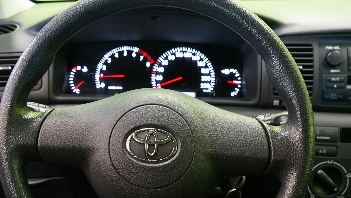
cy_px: 148
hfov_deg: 46.3
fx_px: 410
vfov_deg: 26.8
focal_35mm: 44
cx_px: 149
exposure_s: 1/20
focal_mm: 28
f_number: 5.6
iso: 2500
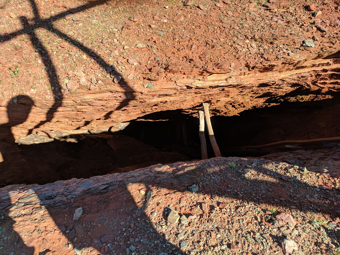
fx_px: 255
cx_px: 170
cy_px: 128
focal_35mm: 26
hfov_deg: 67.3
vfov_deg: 53.1
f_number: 2
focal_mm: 4.67
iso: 48
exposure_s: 1/789
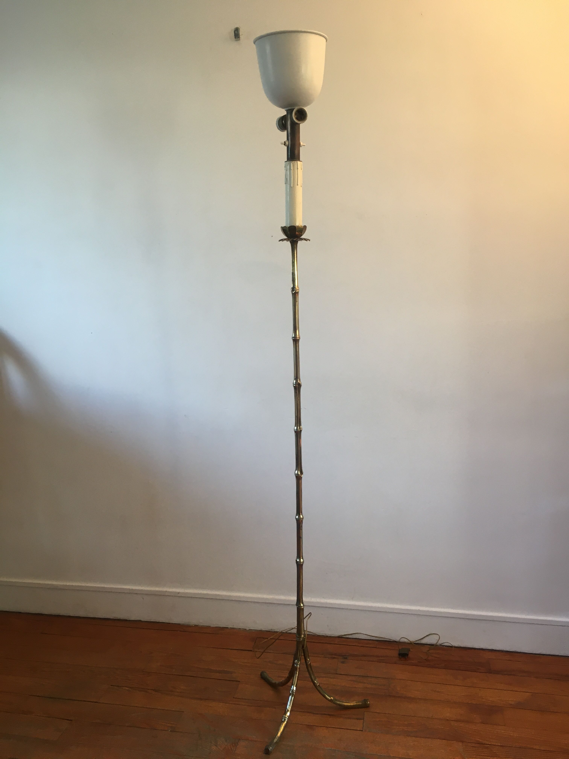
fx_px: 636
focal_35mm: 29
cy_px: 380
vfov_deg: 61.7
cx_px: 284
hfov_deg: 48.2
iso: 40
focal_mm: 4.15
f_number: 2.2
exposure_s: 1/33
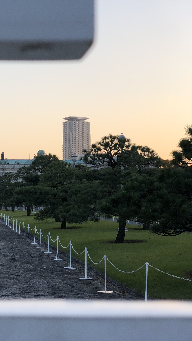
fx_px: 688
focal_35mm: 76
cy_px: 170
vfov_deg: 27.9
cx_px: -36
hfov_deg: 15.3
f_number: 2.4
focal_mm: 6
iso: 16
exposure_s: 1/233
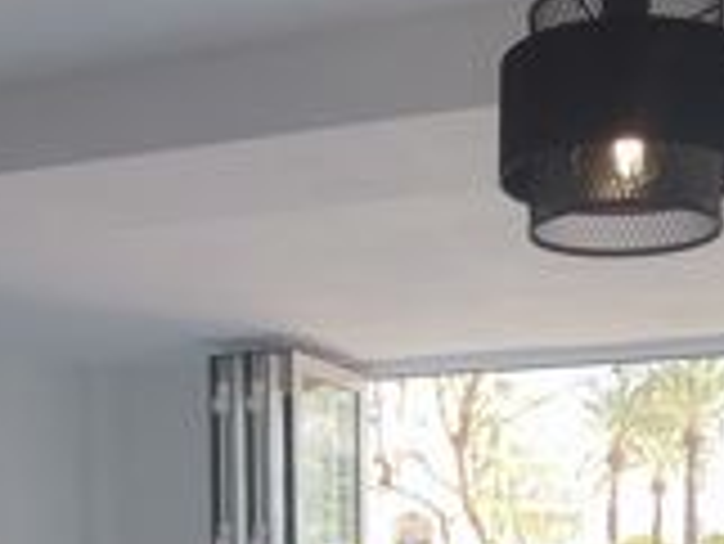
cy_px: 717
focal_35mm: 70
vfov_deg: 19.3
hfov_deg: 27.7
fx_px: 1465
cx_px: 398
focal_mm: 1.65
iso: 50
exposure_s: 1/288
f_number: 2.2
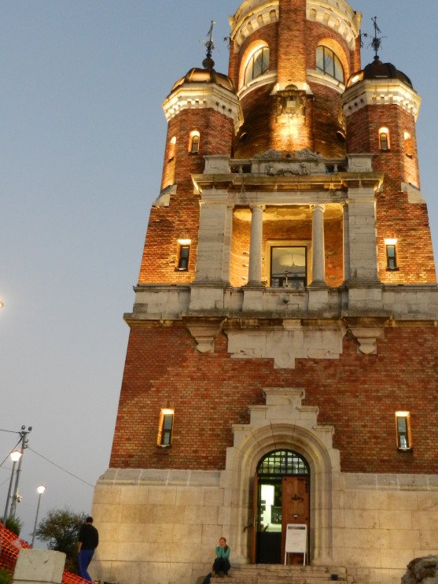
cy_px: 257
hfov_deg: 35.8
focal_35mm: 40
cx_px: 272
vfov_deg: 46.7
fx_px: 674
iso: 400
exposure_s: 1/25
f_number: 3.6
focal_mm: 5.1
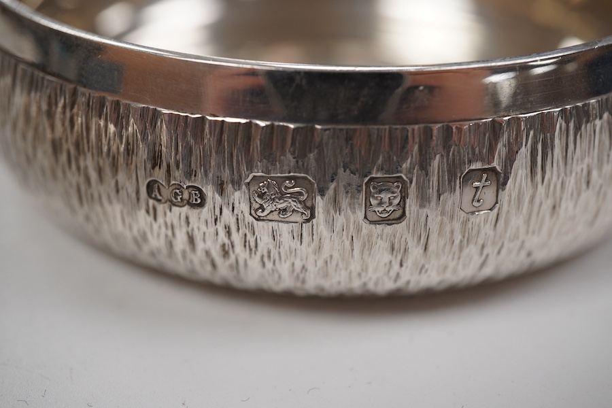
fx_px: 765
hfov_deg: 43.6
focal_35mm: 45
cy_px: 204
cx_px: 306
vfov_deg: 29.9
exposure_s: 1/125
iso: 500
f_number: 8
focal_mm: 30
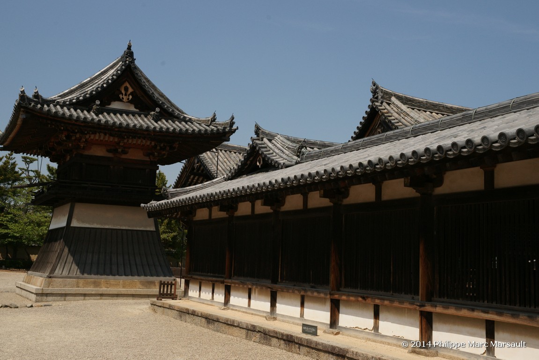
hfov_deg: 39.6
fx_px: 749
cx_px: 270
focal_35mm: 50
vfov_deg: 27.0
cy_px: 180
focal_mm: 50
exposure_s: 1/640
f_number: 11
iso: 400
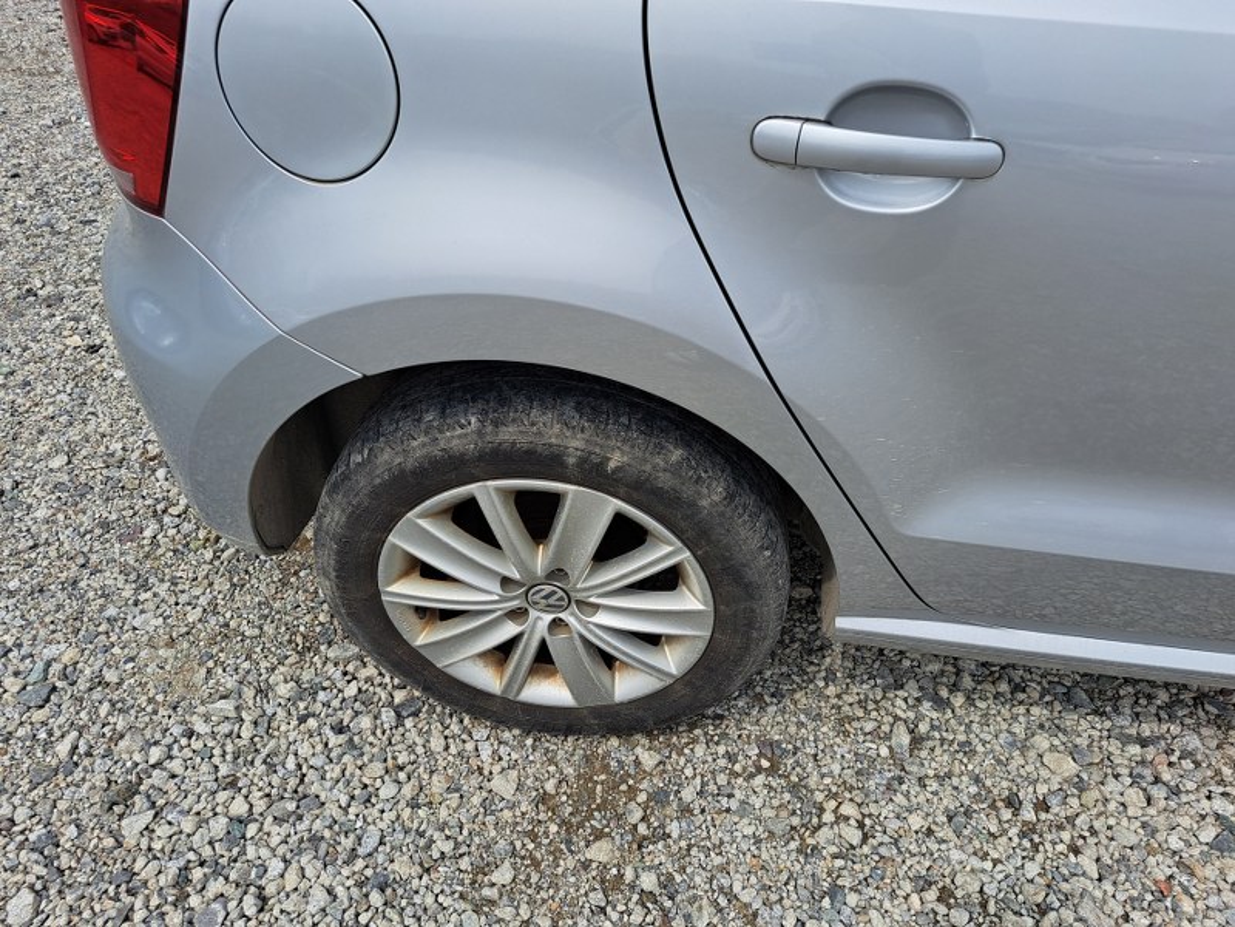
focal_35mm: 24
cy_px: 464
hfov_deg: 71.6
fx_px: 856
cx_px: 618
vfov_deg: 56.8
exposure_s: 1/1541
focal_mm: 5.23
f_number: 1.8
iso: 50
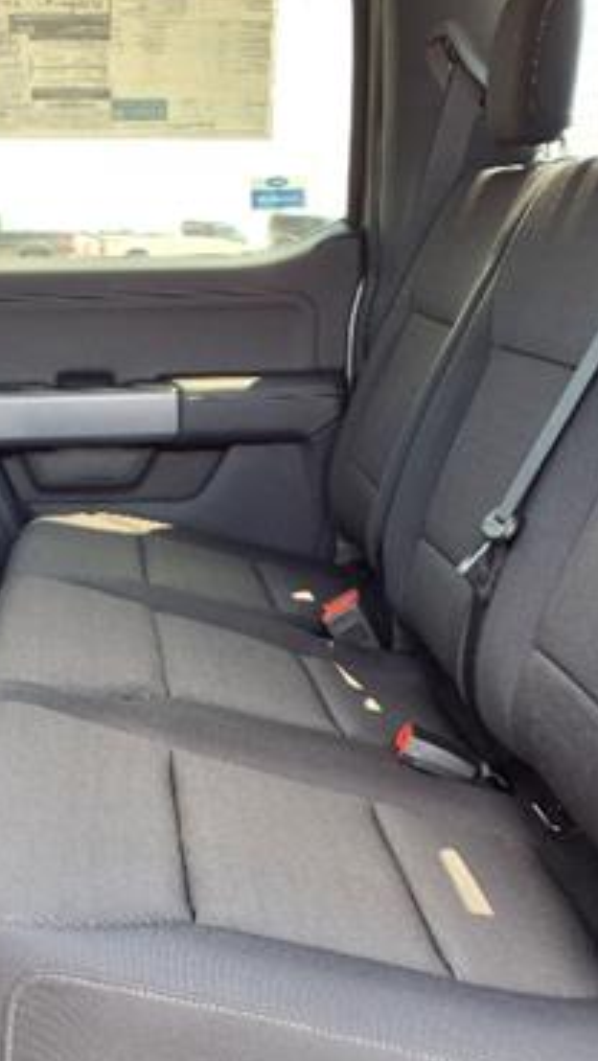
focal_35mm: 51
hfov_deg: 23.4
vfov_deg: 40.3
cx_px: 196
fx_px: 1435
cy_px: 658
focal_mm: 3.58
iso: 40
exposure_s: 1/60.2
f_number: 1.9
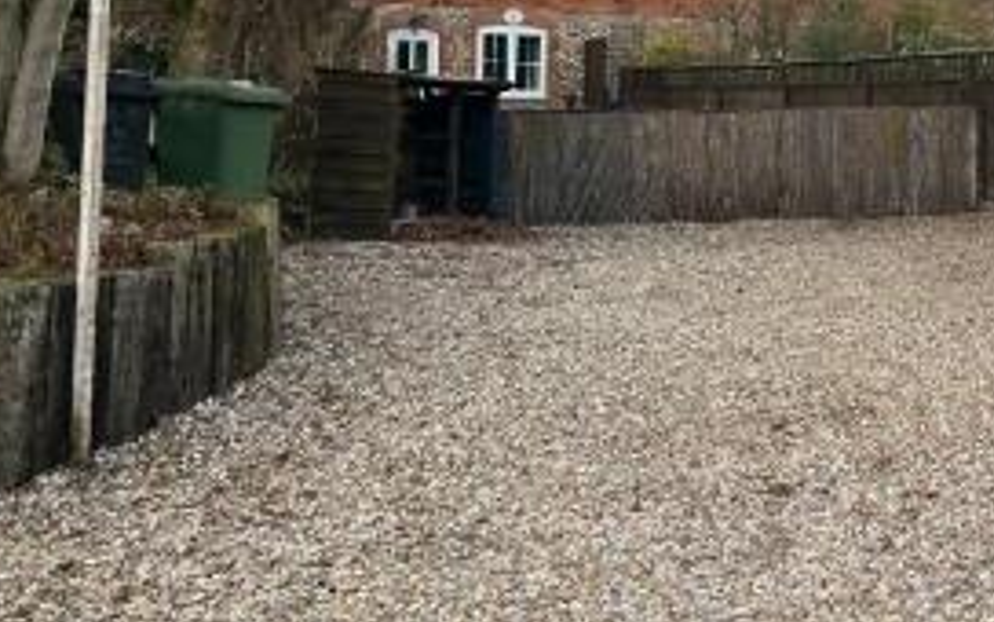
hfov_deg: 32.3
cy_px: 31
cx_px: 948
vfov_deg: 21.4
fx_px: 1598
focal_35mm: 59
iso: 50
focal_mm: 5.7
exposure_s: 1/666
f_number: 1.5
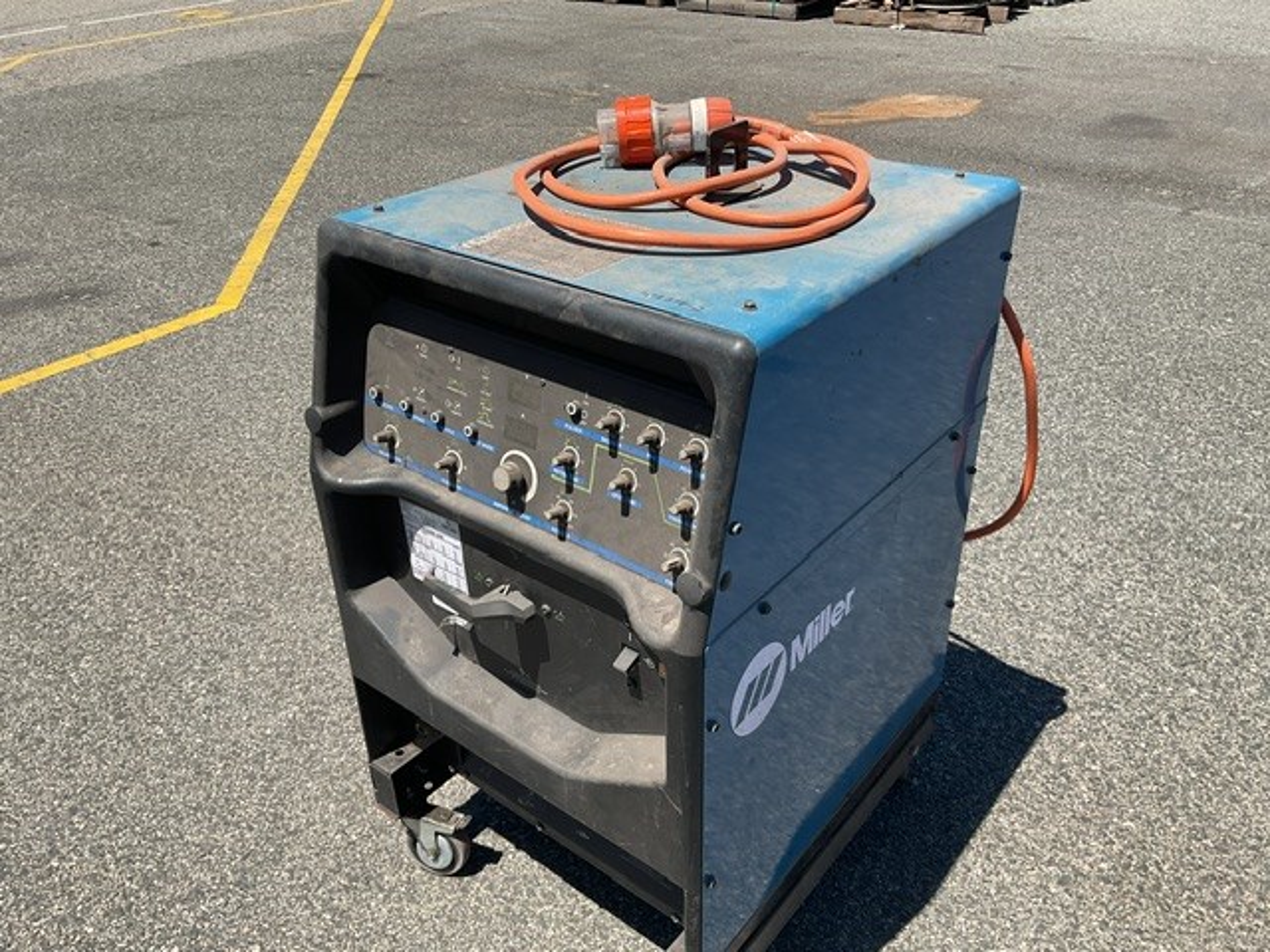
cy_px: 476
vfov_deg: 48.2
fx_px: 1064
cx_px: 635
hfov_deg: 61.7
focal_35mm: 29
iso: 16
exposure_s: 1/1534
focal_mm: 3
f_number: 1.8
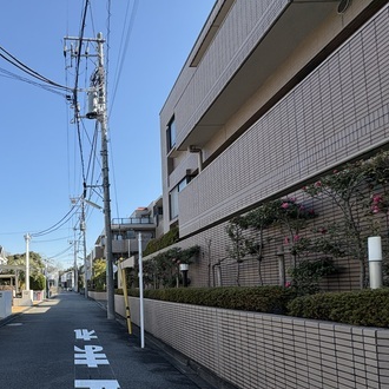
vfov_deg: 62.6
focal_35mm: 24
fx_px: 305
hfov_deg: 59.0
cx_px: 68
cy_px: 273
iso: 40
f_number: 2.2
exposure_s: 1/849
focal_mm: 2.22
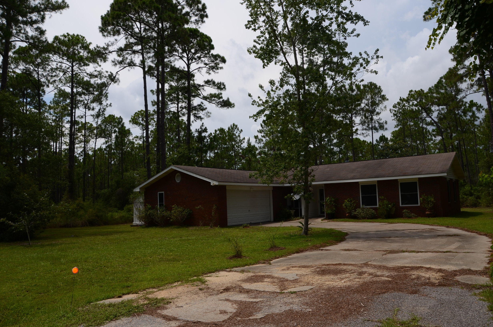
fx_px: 369
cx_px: 246
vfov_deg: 47.7
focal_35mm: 27
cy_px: 164
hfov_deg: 67.5
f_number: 11
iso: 100
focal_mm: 18
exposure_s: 1/200
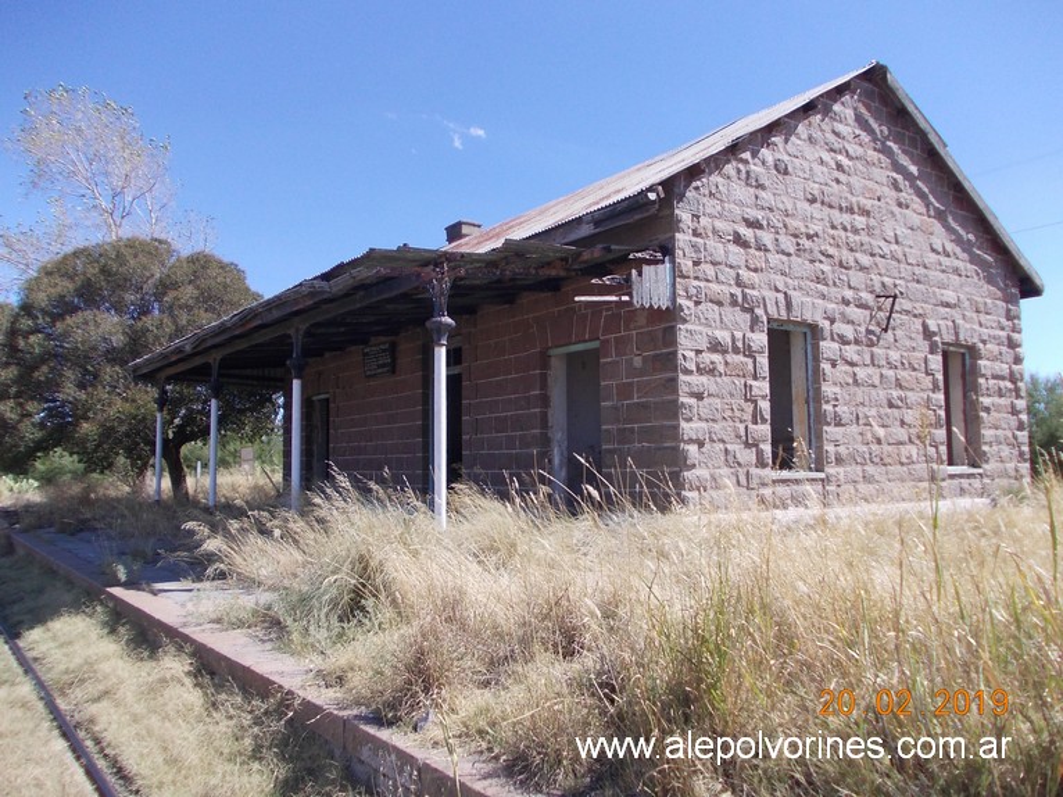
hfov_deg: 63.5
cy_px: 398
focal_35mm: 28
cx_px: 532
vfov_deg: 49.7
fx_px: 860
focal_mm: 4
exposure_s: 1/250
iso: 80
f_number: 5.4
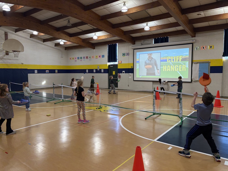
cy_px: 86
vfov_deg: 53.1
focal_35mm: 26
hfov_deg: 67.3
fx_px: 171
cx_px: 114
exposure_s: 1/120
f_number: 1.6
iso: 160
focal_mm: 5.96
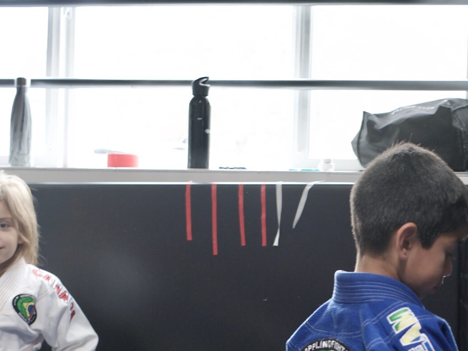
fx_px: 1596
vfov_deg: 12.4
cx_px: 419
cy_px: 351
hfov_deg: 16.5
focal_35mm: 118
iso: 250
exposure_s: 1/25
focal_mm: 50
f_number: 4
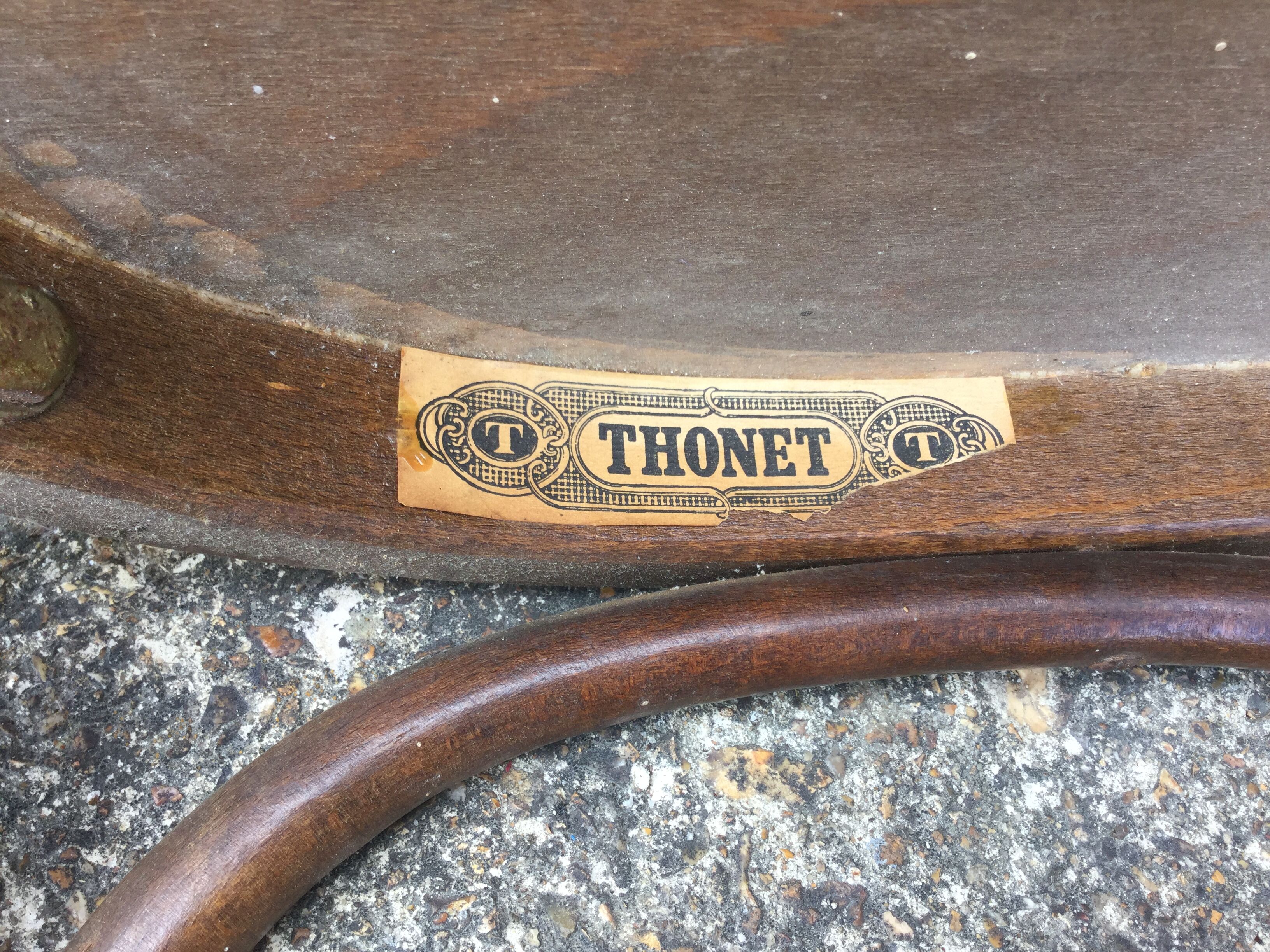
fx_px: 1137
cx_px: 635
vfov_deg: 45.4
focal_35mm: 31
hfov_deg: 58.4
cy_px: 476
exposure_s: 1/100
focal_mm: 3.3
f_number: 2.4
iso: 32
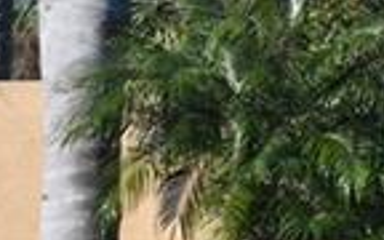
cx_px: 947
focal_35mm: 289
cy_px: -163
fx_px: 3024
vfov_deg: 4.5
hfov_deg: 6.8
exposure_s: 1/400
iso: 100
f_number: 9
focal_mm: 27
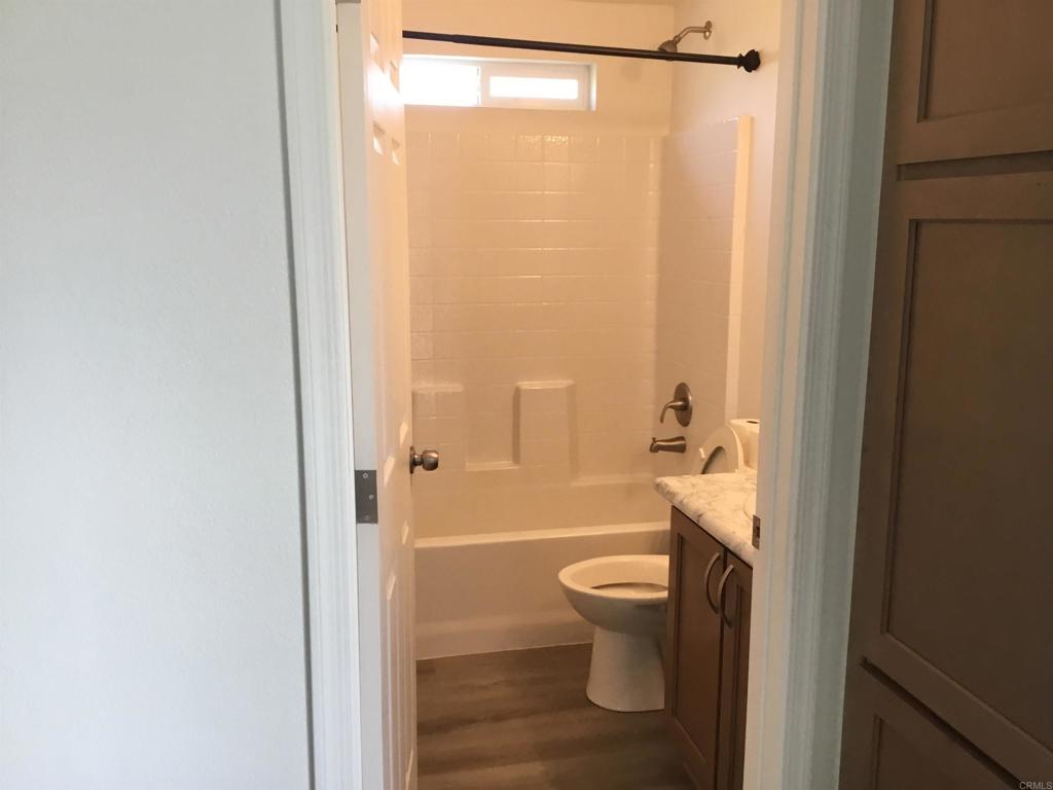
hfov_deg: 58.4
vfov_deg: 45.4
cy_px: 395
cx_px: 526
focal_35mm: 31
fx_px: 943
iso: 64
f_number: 2.4
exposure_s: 1/30
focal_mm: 3.3
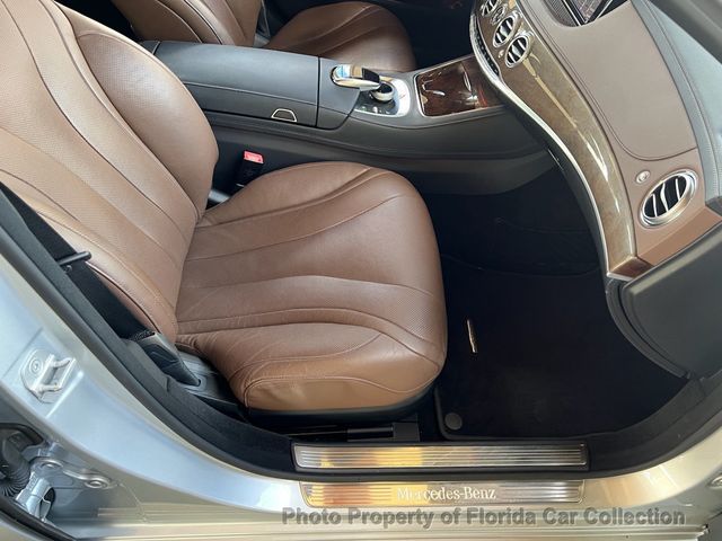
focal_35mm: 26
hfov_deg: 67.3
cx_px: 361
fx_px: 542
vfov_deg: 53.1
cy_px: 270
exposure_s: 1/92
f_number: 1.5
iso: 125
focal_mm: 5.7
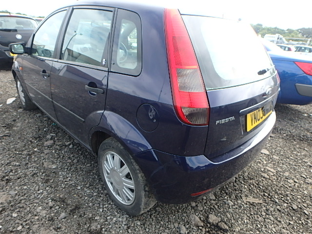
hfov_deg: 79.0
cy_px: 117
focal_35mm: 21
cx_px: 156
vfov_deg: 63.4
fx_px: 189
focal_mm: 3.7
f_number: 3.5
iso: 125
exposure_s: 1/200
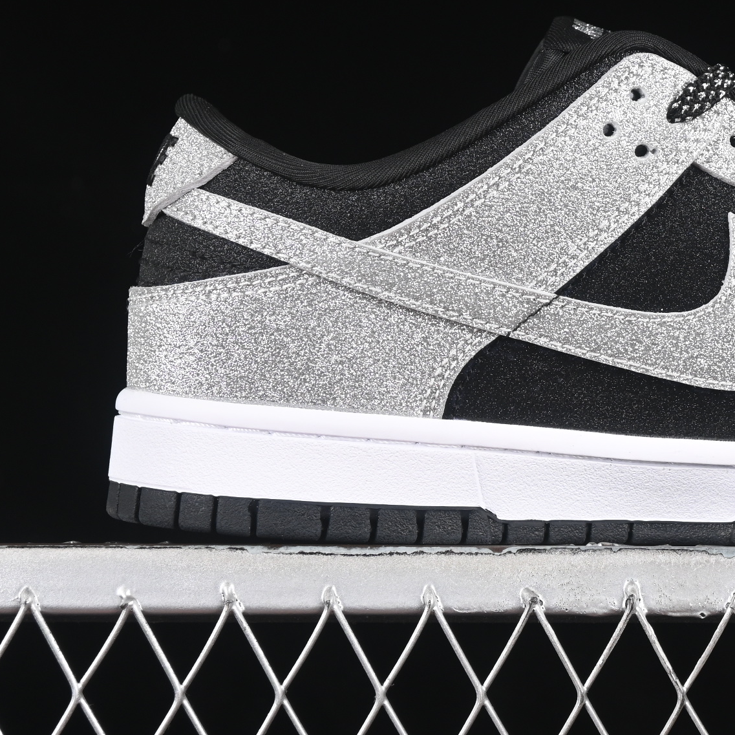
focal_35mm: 156
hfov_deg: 11.1
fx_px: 3747
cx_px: 730
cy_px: 175
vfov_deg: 11.2
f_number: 6.3
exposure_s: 1/60
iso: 160
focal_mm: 50
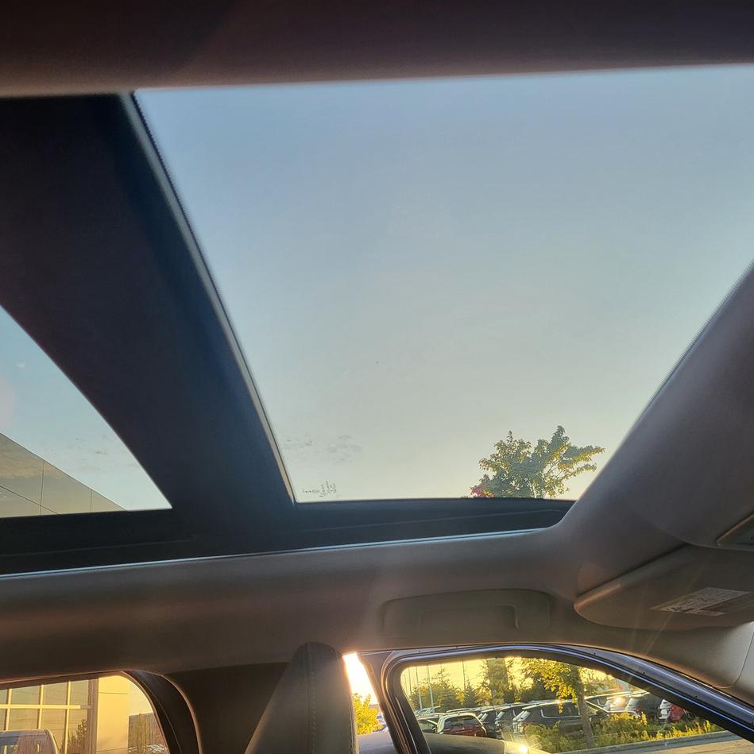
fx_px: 764
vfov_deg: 52.5
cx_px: 412
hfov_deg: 52.5
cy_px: 377
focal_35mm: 31
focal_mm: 5.4
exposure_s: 1/120
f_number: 1.8
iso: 40
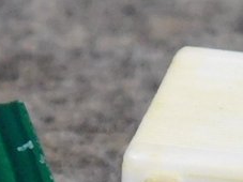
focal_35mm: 200
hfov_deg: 9.6
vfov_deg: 7.1
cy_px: 401
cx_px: 351
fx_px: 1403
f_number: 3.2
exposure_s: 1/20
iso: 400
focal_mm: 5.3
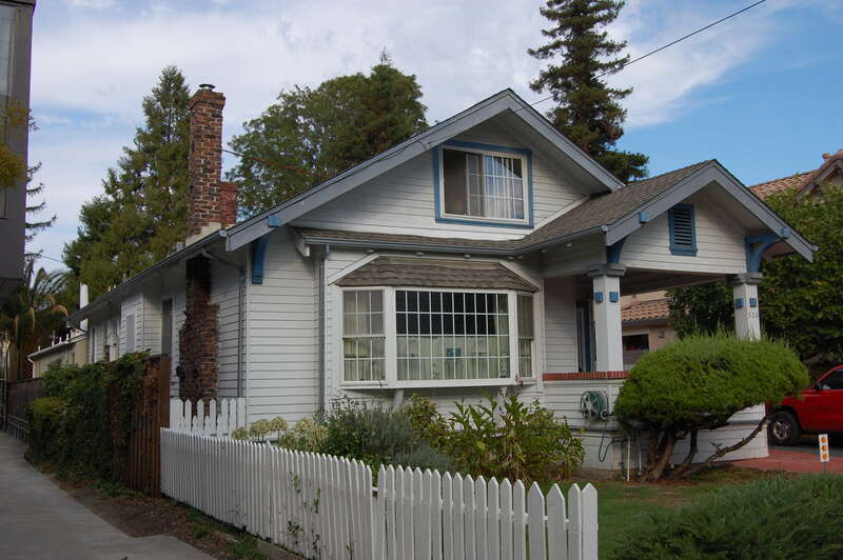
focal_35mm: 39
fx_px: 912
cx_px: 422
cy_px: 280
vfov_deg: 34.2
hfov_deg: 49.6
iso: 200
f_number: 10
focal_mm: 26
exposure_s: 1/200
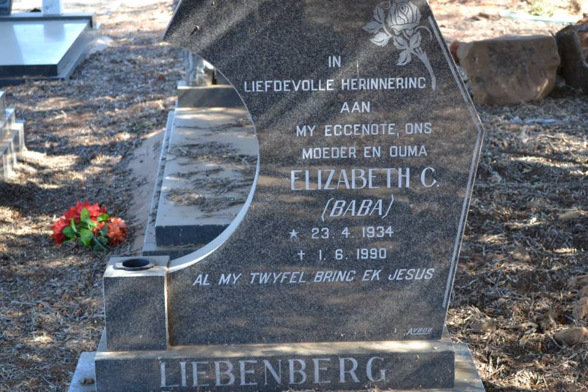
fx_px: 1290
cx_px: 313
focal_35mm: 79
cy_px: 200
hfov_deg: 25.7
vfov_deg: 17.3
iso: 400
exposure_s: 1/30
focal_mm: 42
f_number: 5.3
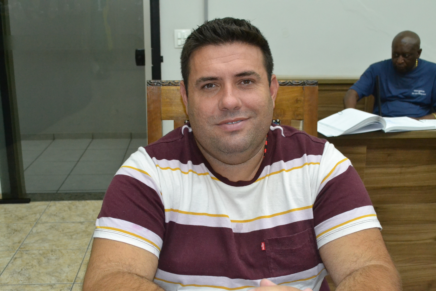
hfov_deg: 45.0
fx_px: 527
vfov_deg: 30.8
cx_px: 218
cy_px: 146
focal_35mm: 44
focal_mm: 29
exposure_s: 1/80
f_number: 7.1
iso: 3200
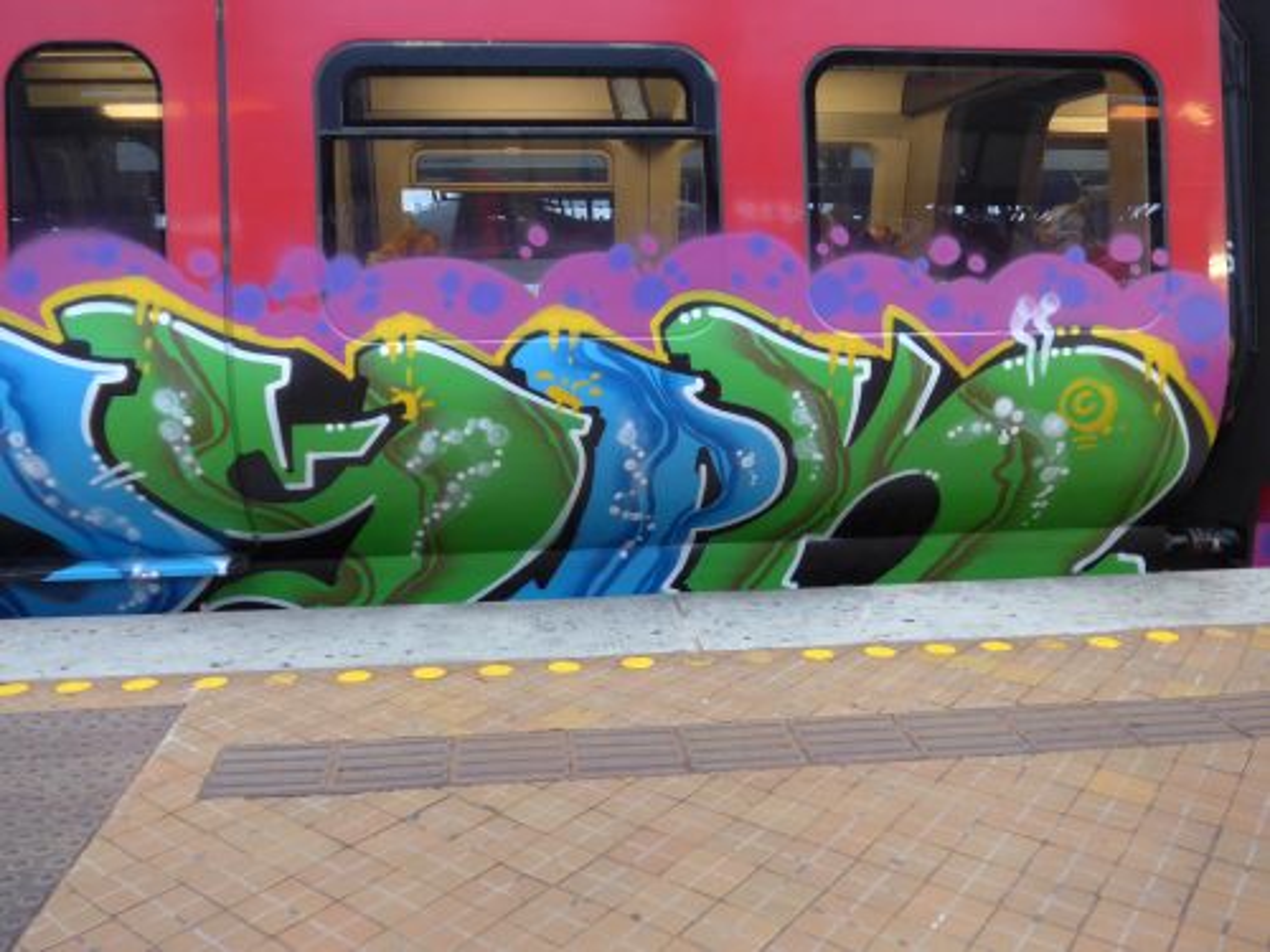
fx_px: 1064
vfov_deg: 48.2
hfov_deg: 61.7
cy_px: 476
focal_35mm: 29
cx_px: 635
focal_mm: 6
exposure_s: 1/40
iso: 400
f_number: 2
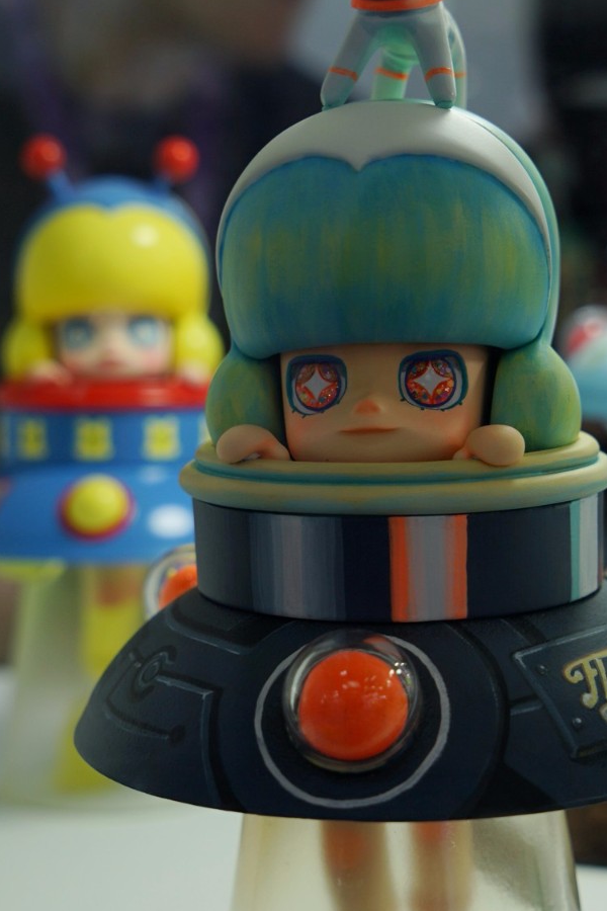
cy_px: 493
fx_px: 1619
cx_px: 391
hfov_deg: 21.2
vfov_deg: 31.4
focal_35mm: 64
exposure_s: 1/60
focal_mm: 36
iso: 125
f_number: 5.6
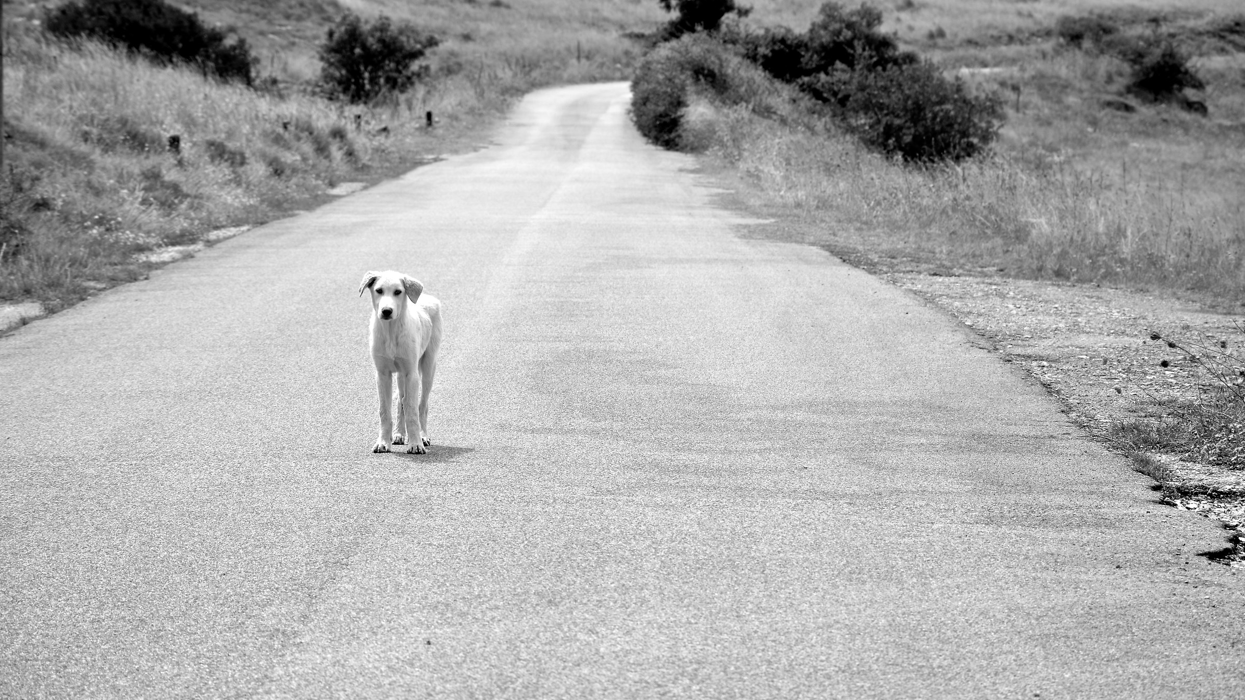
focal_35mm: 166
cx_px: 624
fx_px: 5464
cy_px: 347
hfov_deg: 13.0
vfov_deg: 7.3
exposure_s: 1/250
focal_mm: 105
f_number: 8
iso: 100
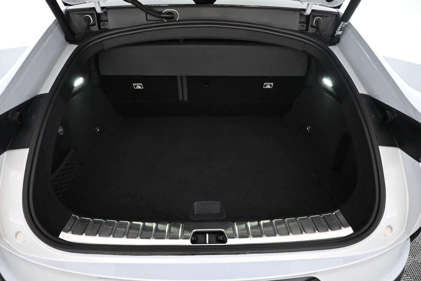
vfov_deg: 53.1
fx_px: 281
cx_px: 210
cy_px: 140
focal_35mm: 24
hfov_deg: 73.7
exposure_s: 1/100
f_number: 3.5
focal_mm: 16
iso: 4000
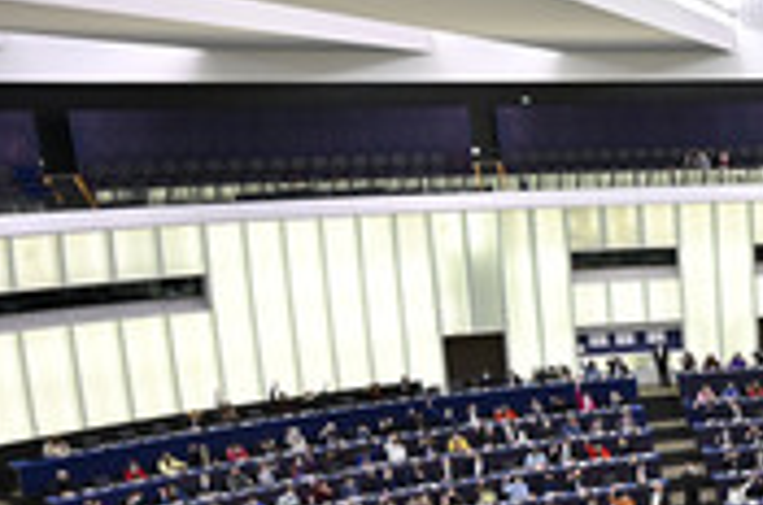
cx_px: 961
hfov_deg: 27.6
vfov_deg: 21.3
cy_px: 470
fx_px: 1312
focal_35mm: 62
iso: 1250
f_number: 4
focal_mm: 24
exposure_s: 1/320
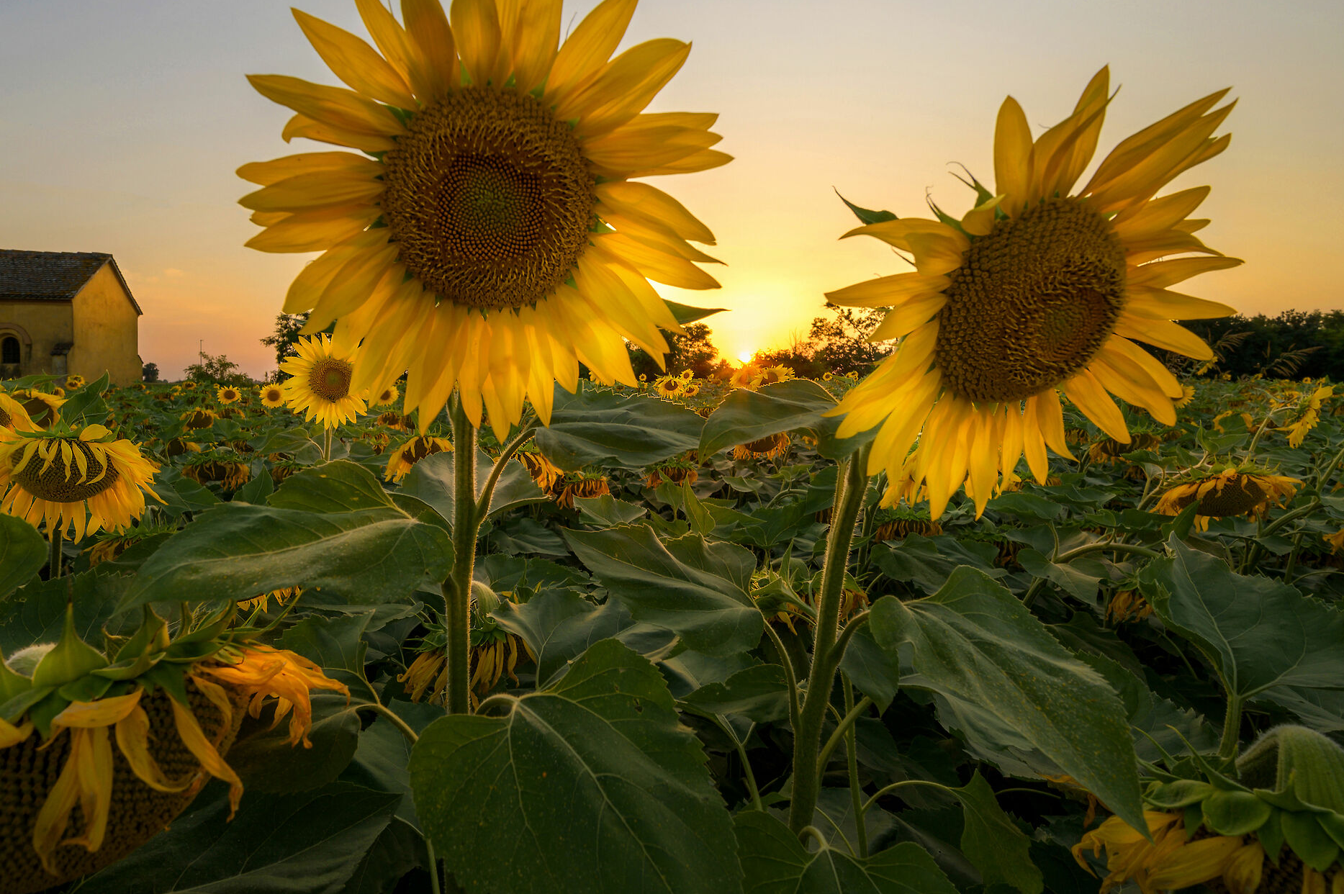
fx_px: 672
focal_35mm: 18
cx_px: 564
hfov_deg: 89.3
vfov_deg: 67.2
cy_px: 411
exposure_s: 1/50
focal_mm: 14
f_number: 9
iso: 64
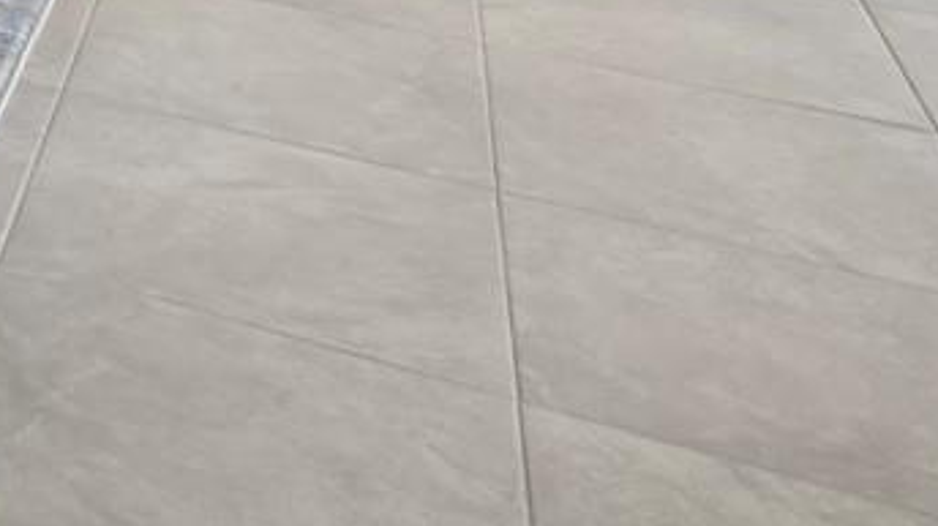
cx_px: -864
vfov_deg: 12.6
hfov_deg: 19.5
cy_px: -796
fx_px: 1765
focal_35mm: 71
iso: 400
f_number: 4
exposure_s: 1/10
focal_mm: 7
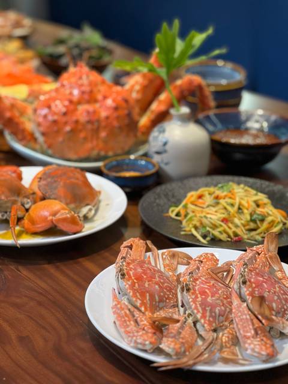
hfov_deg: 19.1
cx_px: 144
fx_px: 854
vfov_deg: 25.3
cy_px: 192
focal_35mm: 77
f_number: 2.8
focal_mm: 9
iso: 160
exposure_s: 1/50
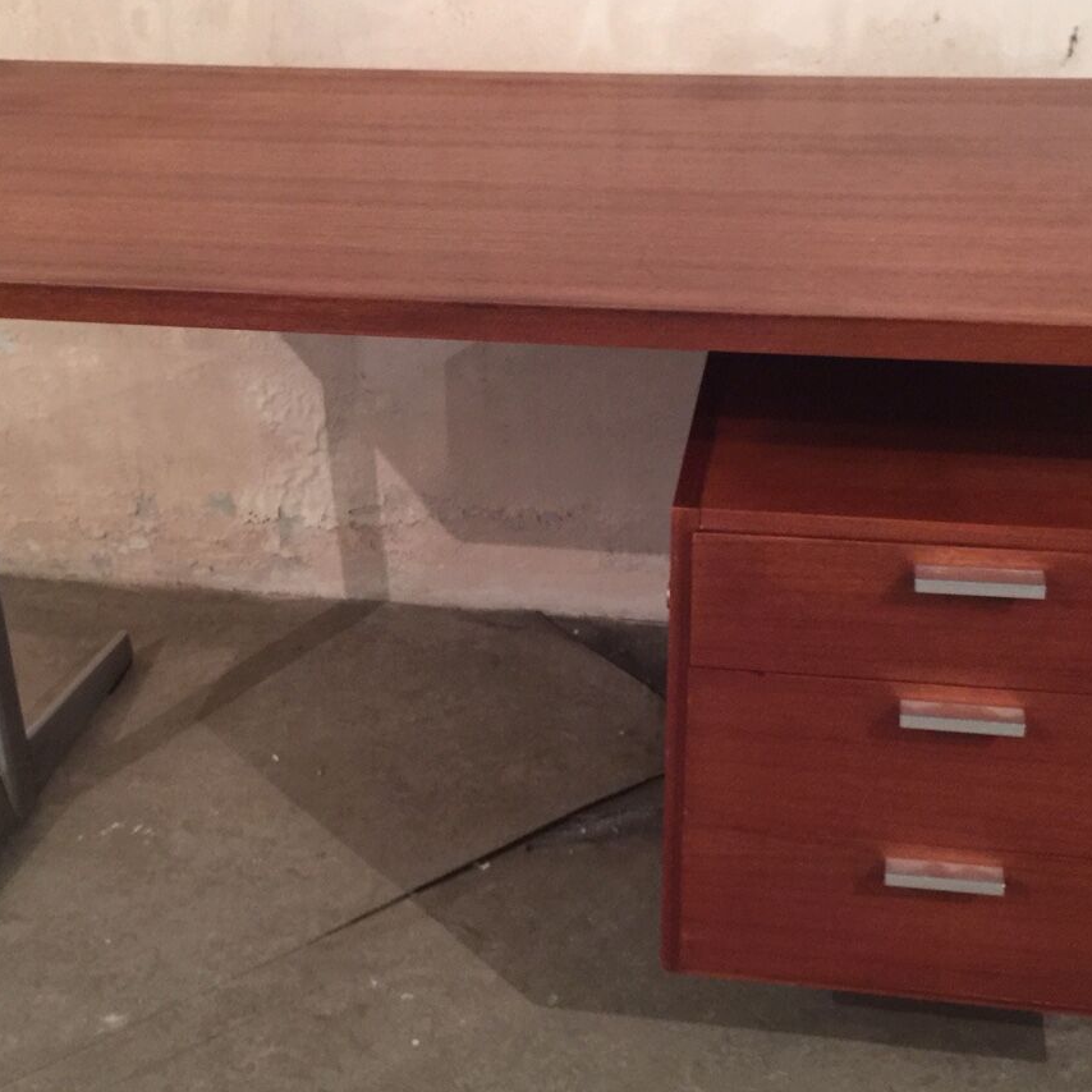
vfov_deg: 34.7
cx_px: 526
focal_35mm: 49
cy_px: 545
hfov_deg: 34.7
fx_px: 1749
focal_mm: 4.15
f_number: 2.2
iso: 125
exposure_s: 1/8
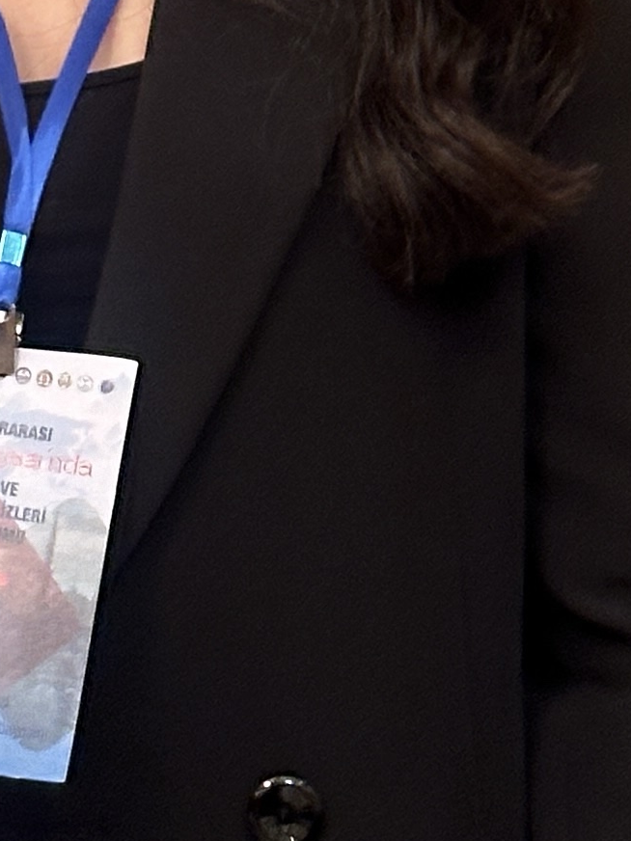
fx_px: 5396
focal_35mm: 222
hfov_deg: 6.6
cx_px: -213
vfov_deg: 8.5
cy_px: -781
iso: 160
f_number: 1.78
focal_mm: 6.86
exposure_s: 1/50
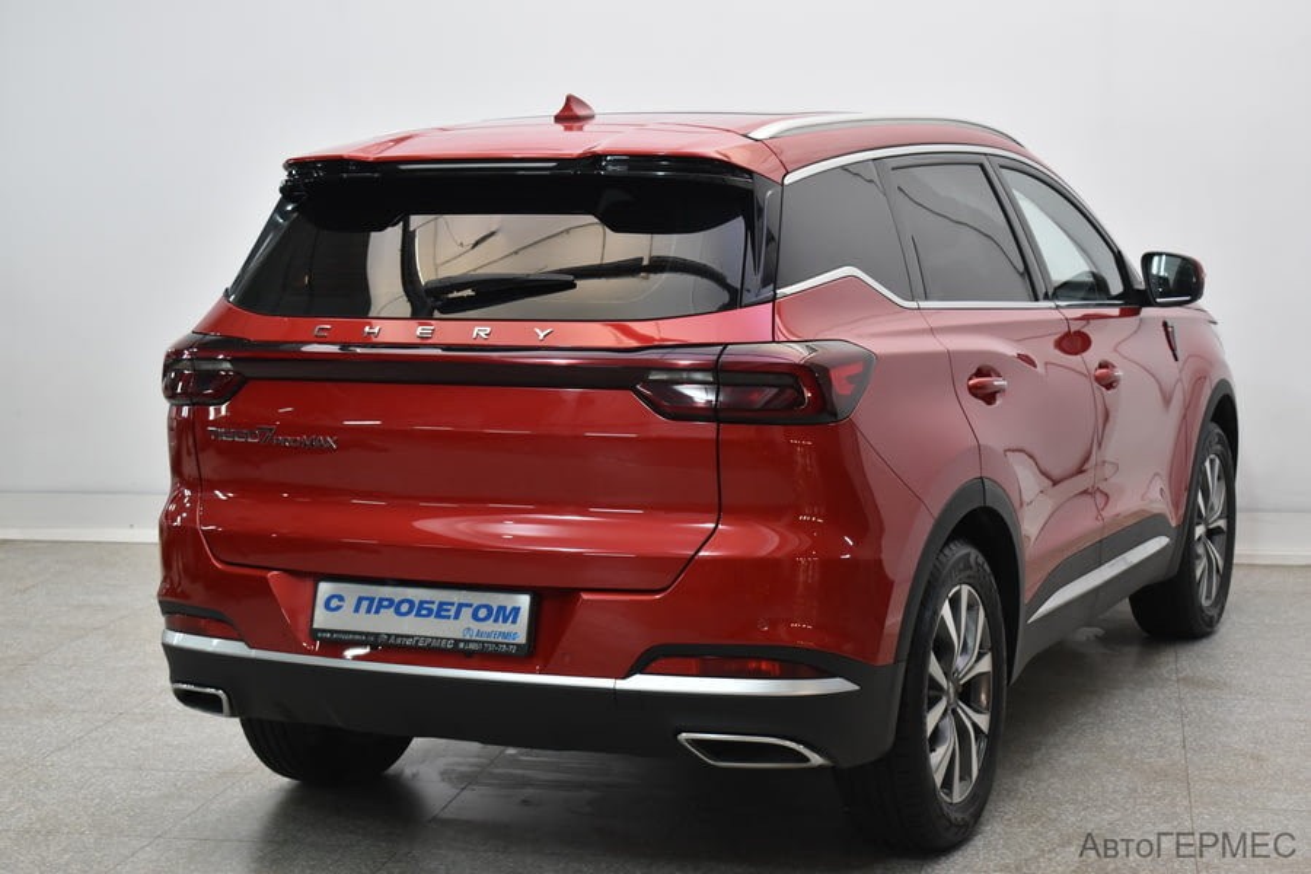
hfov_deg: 31.9
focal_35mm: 63
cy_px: 437
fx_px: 2294
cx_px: 656
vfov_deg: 21.6
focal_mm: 42
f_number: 5
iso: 800
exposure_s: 1/50
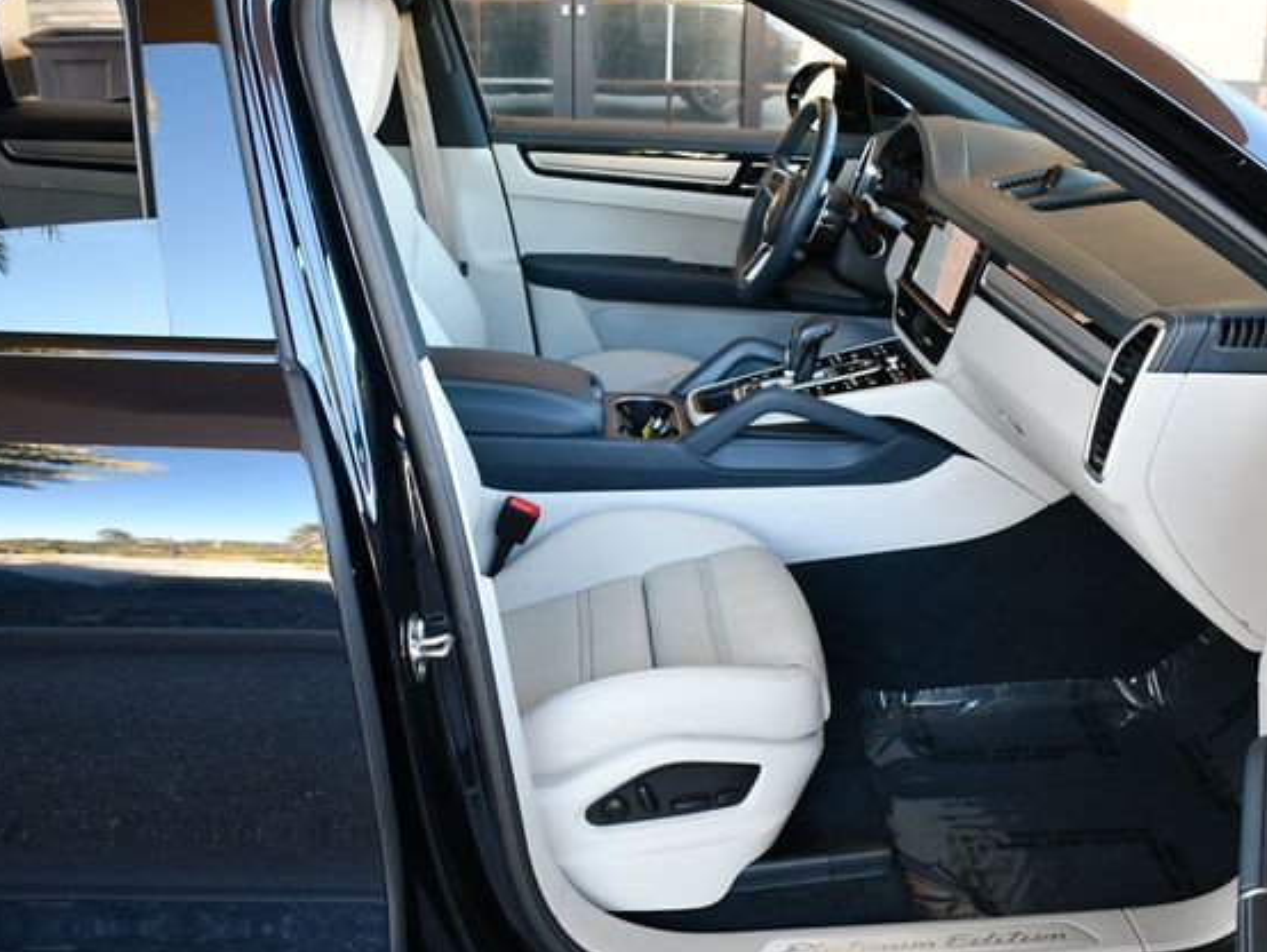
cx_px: 718
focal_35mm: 40
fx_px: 1465
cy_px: 476
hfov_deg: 46.7
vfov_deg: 36.0
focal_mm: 18
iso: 800
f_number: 3.5
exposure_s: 1/200
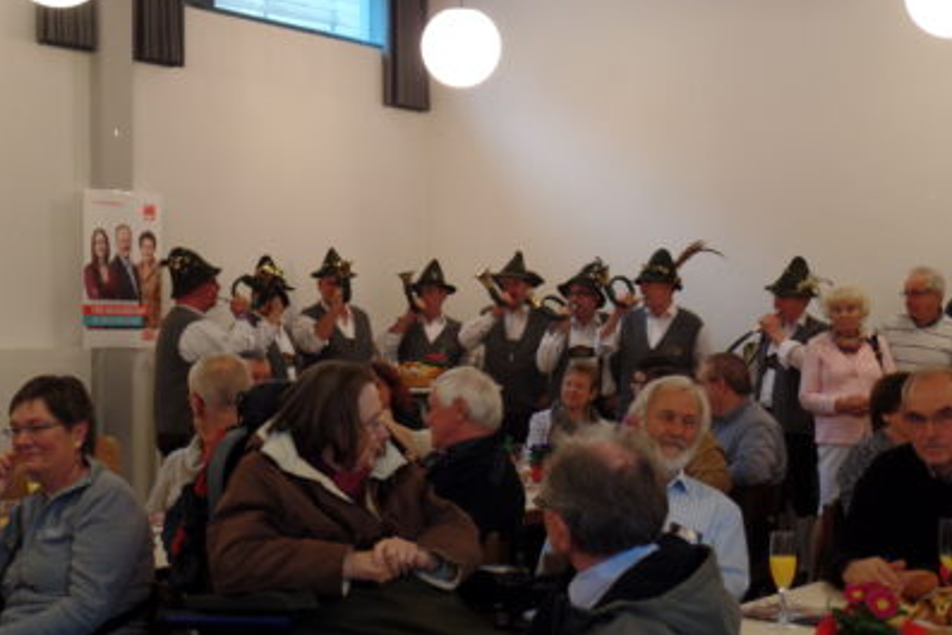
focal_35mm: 67
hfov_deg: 30.1
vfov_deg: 20.3
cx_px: 475
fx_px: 1772
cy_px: 290
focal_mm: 11.4
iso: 200
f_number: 3.6
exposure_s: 1/45
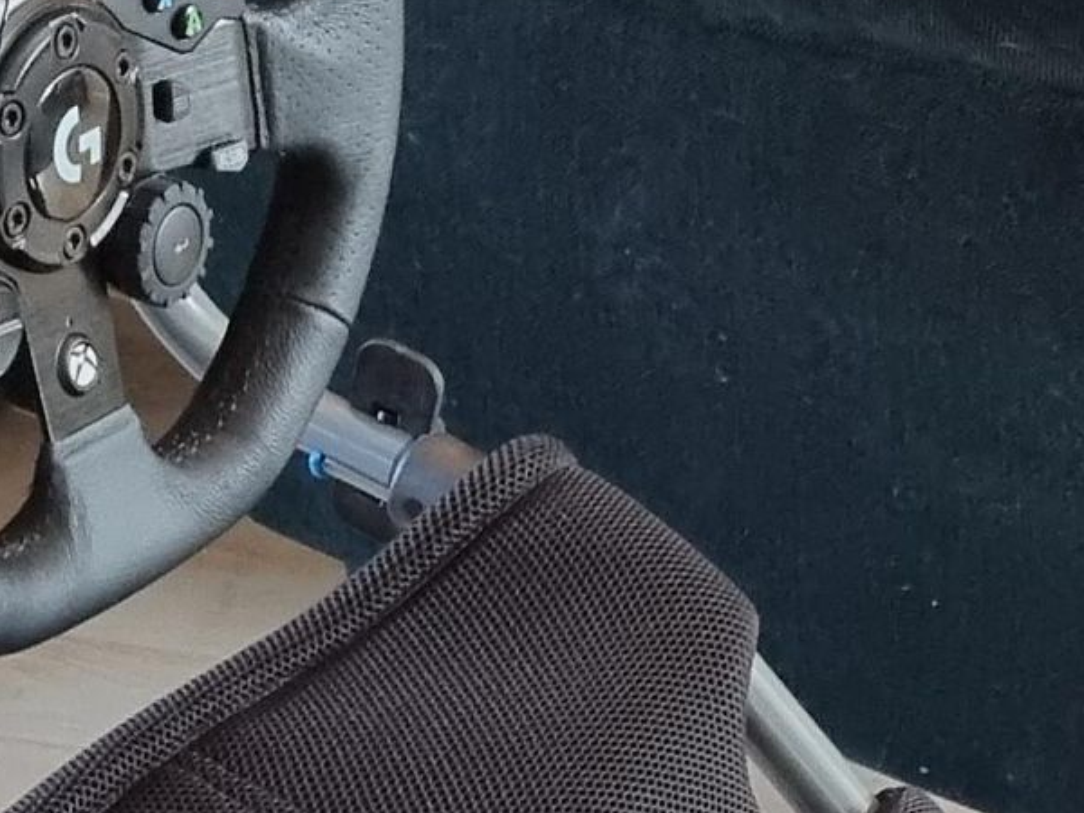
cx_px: 569
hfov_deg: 17.7
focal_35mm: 111
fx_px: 3476
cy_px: 902
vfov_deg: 13.1
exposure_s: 1/25
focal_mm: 5.4
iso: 640
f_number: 1.8
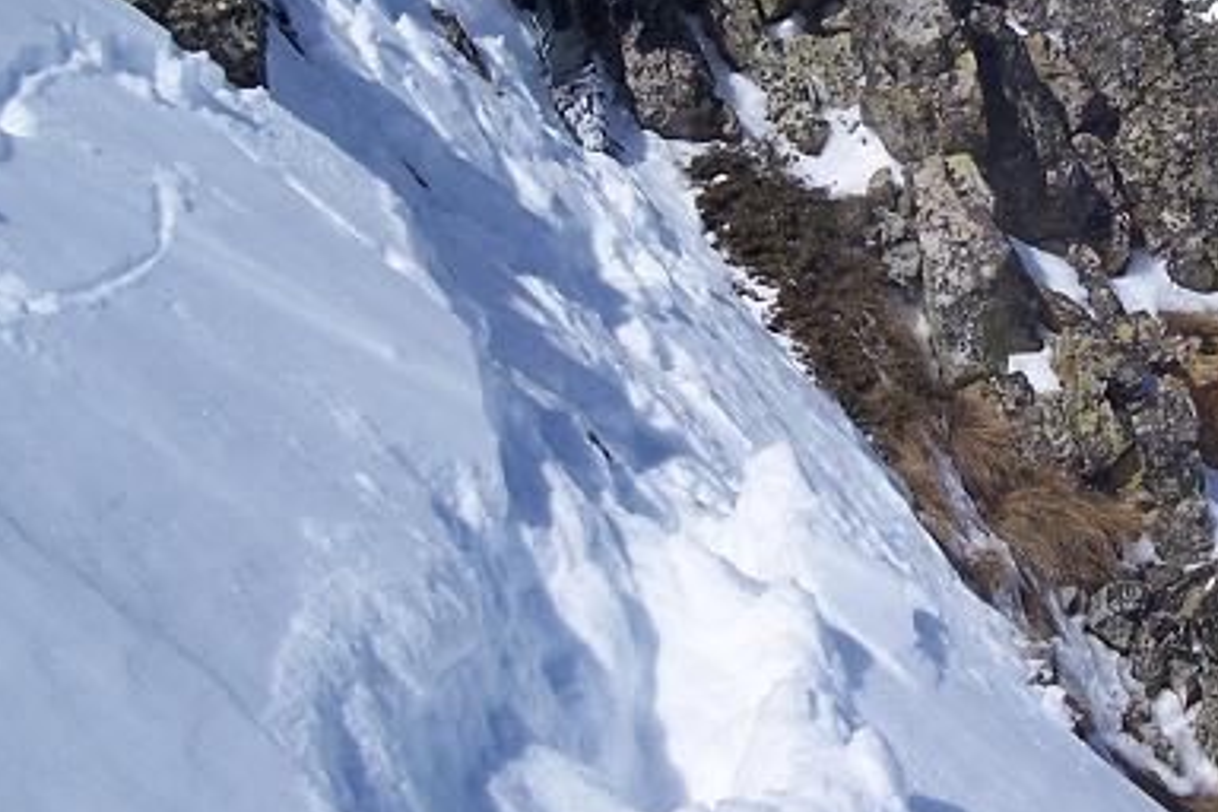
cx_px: 939
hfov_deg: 29.1
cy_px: 238
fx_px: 2300
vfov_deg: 19.9
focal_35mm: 68
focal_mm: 5.6
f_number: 5.6
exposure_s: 1/1500
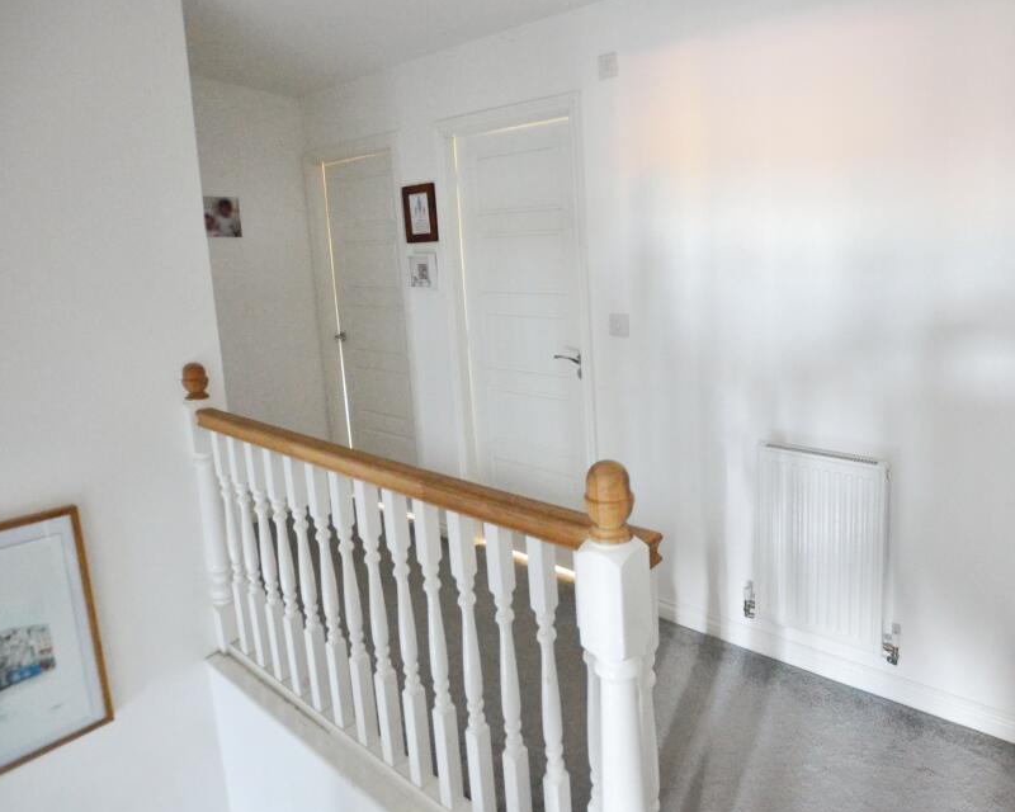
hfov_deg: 84.8
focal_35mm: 18
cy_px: 405
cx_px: 629
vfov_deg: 73.8
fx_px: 541
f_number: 3.5
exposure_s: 1/20
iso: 3200
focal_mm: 10
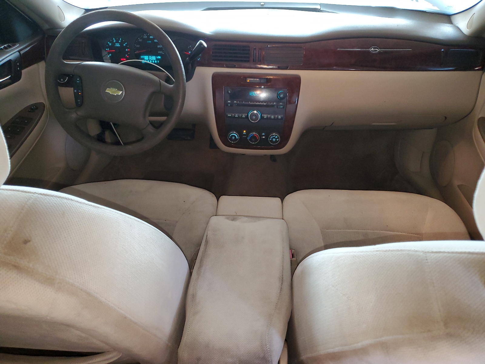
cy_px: 182
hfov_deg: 67.3
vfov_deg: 53.1
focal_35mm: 26
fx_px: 364
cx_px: 242
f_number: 1.5
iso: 217
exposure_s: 1/60.2
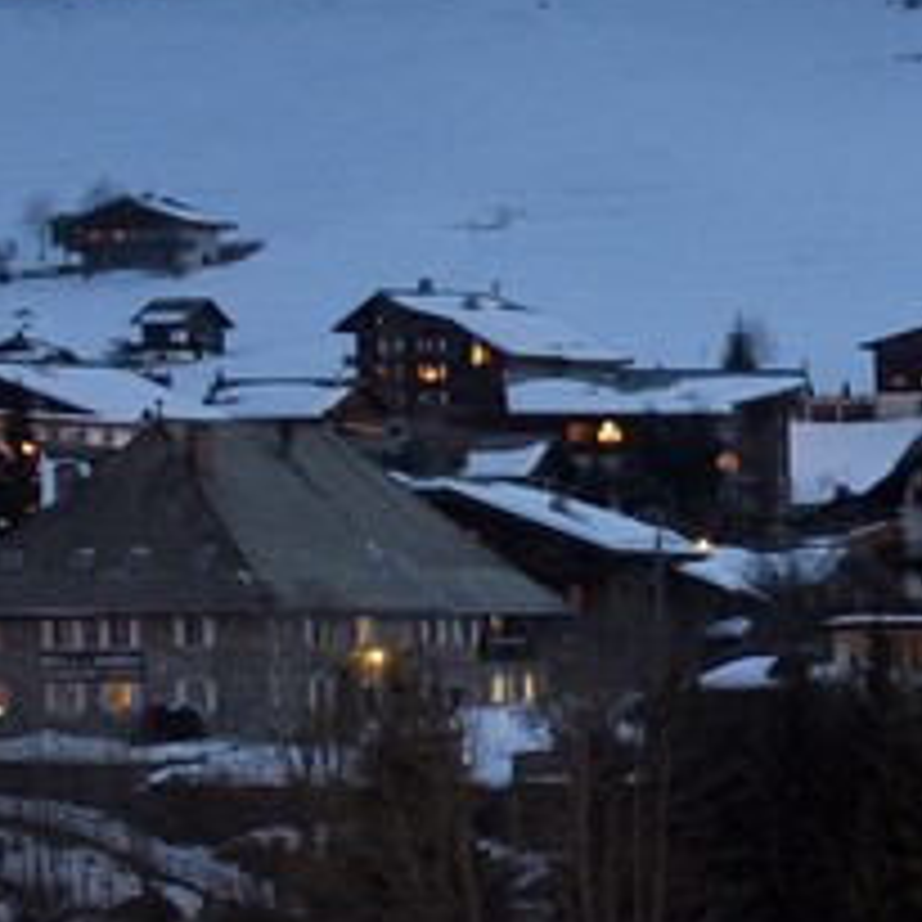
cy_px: 783
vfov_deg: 10.9
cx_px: 3189
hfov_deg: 8.3
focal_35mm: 159
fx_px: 4791
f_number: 8
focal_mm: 24
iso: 200
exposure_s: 2
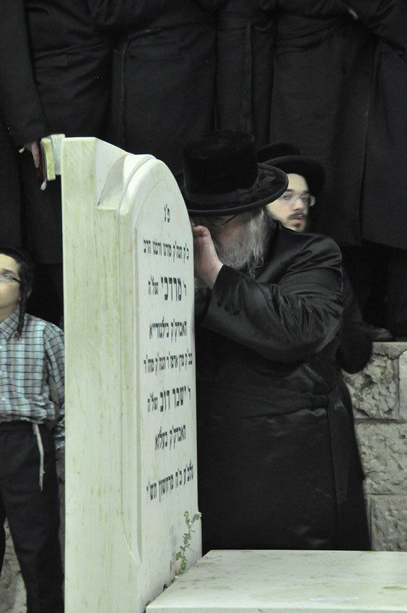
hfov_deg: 13.4
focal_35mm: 102
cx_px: 204
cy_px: 306
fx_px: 1735
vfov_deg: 20.0
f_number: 5.6
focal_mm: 68
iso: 3200
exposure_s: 1/25
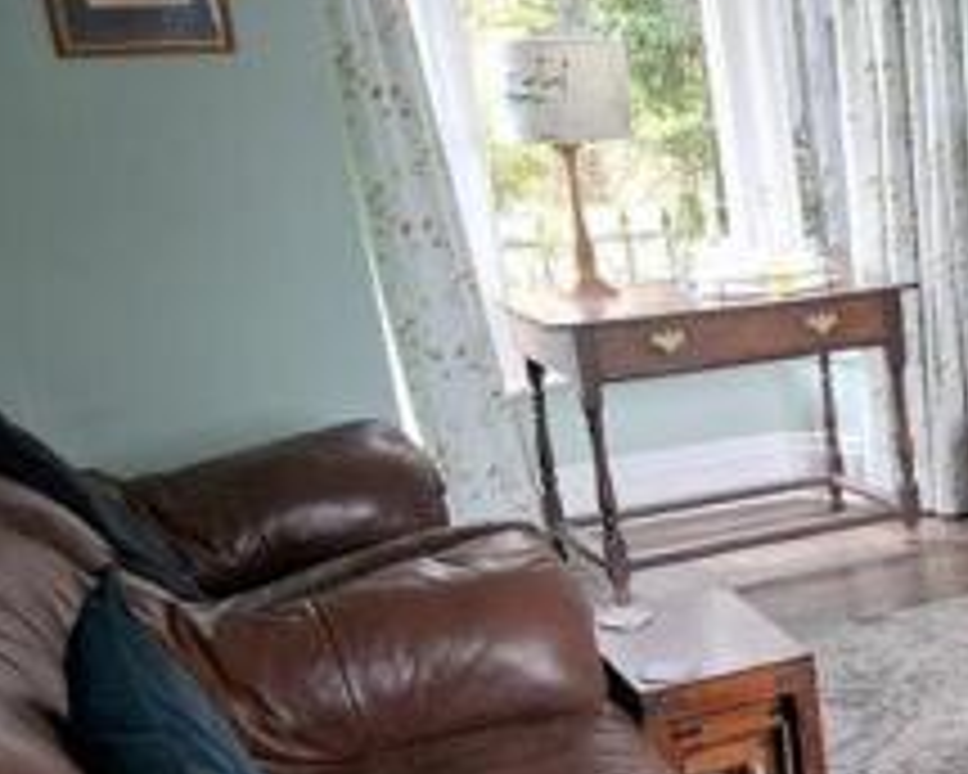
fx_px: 1748
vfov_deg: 24.6
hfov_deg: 27.4
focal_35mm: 61
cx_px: 1150
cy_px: 619
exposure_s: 1/120
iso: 200
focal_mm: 5.54
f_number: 1.8
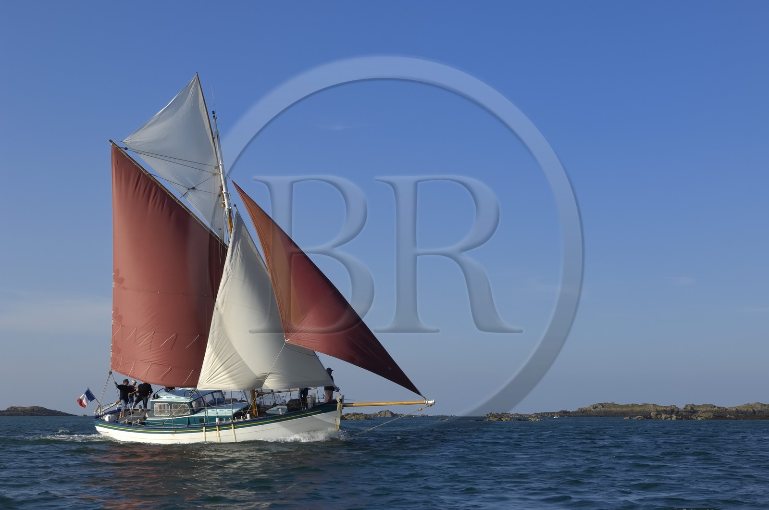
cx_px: 384
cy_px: 255
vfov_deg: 21.5
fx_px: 1343
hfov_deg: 31.9
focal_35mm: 63
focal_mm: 42
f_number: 6.3
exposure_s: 1/400
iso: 100
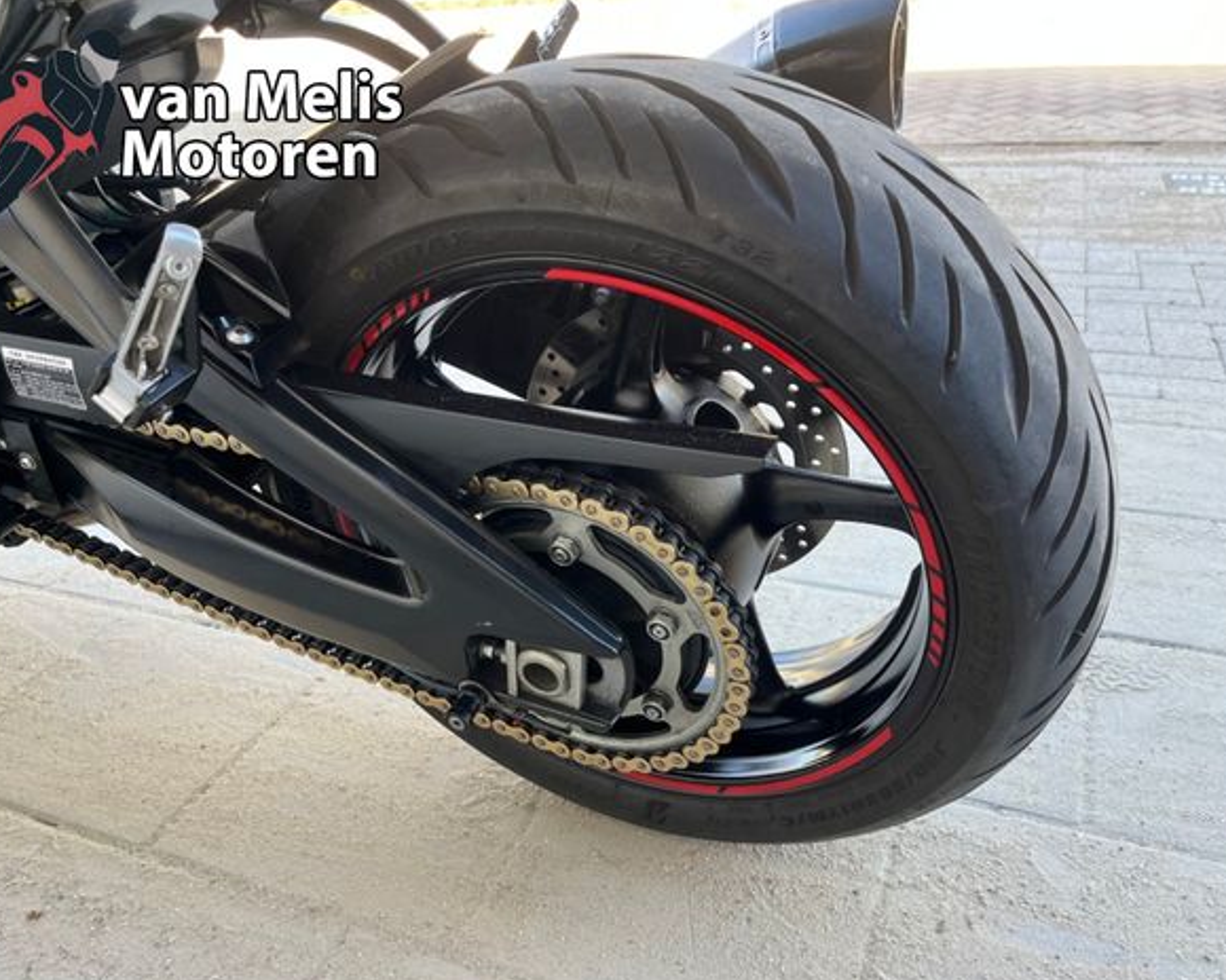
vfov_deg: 51.5
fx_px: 1016
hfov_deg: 62.2
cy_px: 503
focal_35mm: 28
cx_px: 581
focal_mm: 5.1
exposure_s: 1/121
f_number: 1.6
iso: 64
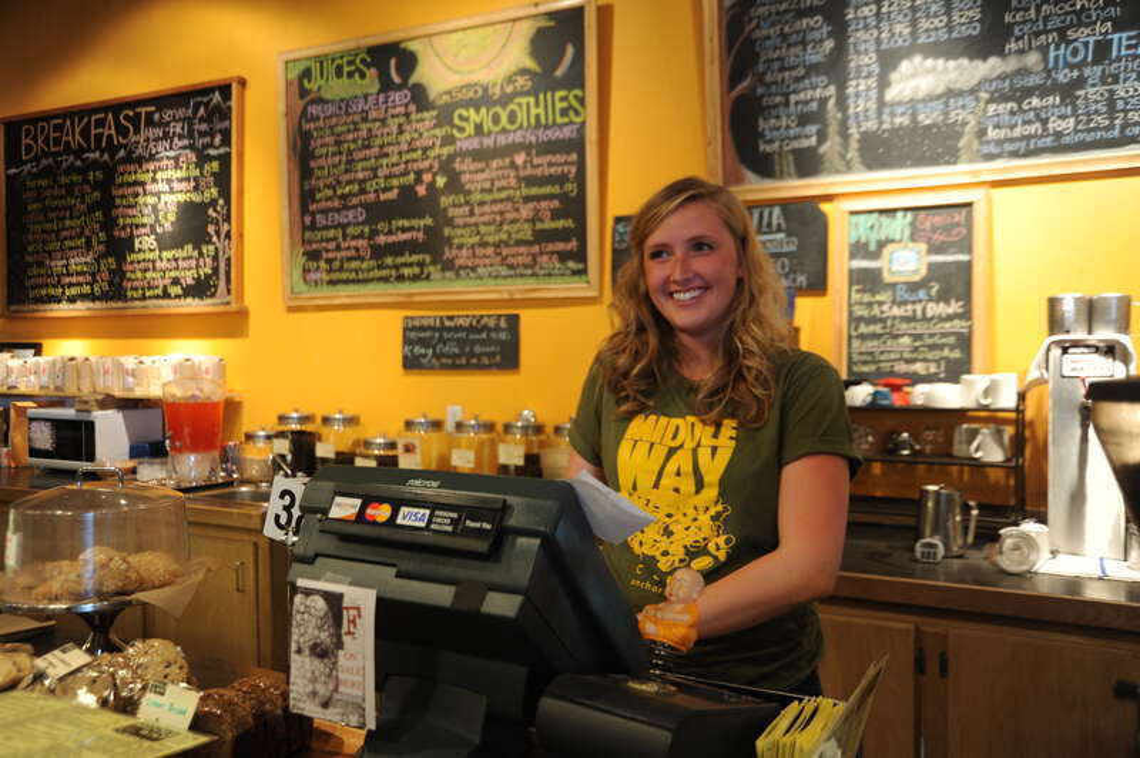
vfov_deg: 41.0
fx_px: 1012
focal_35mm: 32
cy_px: 379
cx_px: 570
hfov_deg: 58.8
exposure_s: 1/50
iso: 800
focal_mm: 32
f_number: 3.8
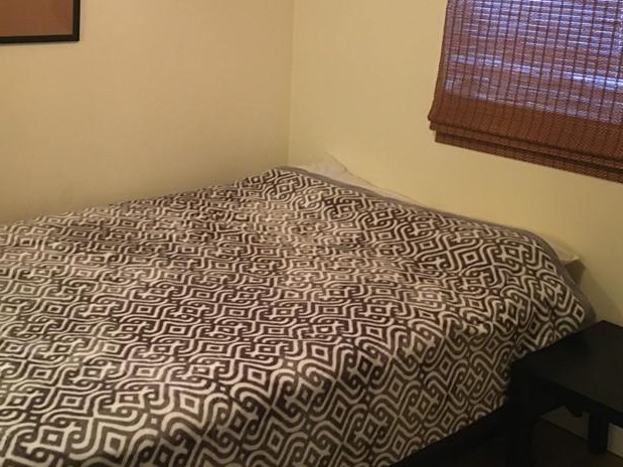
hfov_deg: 39.6
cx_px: 284
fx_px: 864
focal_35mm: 48
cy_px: 83
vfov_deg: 29.5
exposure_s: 1/30
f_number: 2.2
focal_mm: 4.15
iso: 200
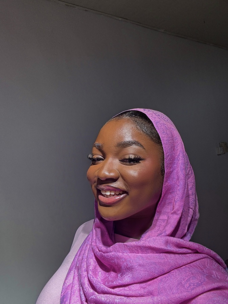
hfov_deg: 46.8
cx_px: 114
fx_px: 263
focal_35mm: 30
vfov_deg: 60.0
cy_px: 152
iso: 64
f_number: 1.9
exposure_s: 1/100
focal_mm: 2.69
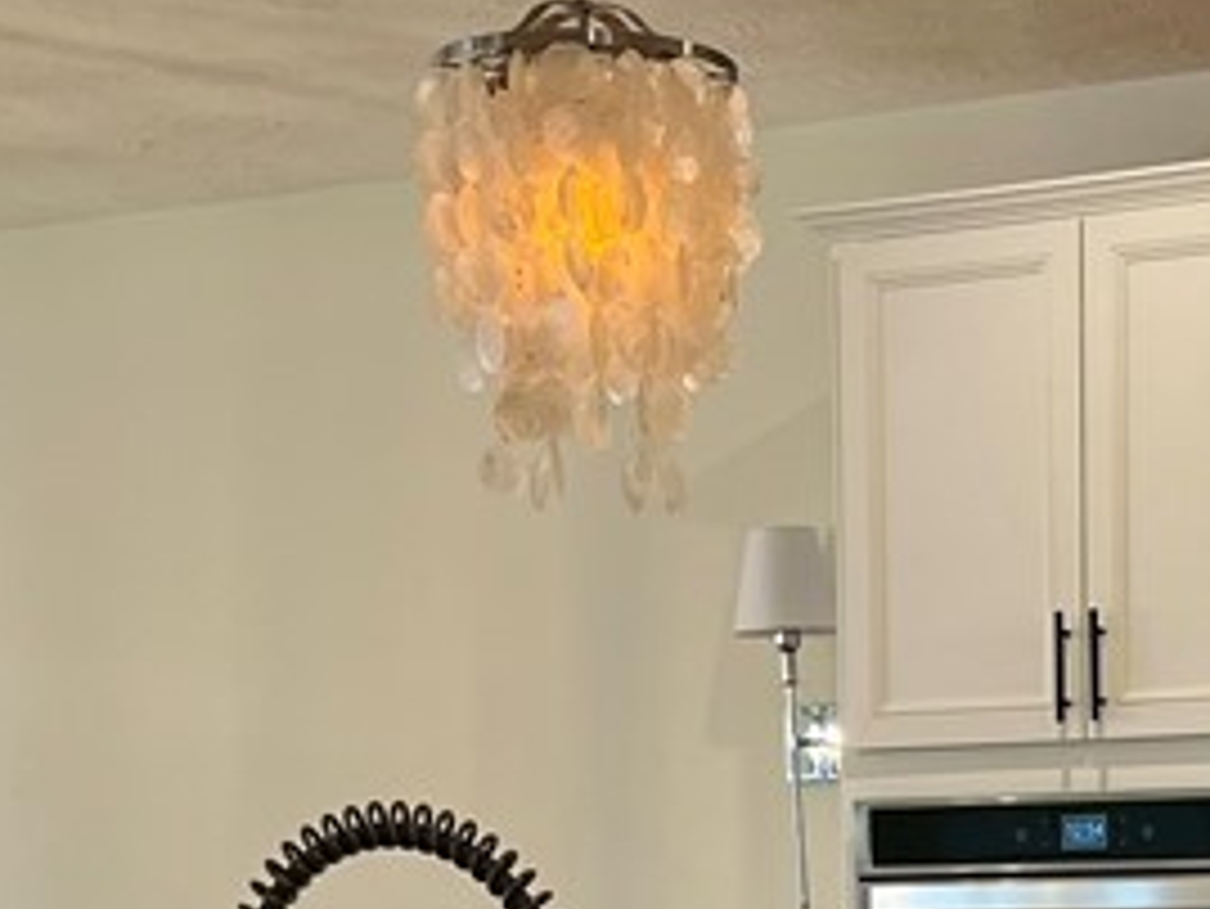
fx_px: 3462
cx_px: 1053
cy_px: 1382
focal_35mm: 99
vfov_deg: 14.0
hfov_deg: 19.5
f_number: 1.6
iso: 80
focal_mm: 5.1
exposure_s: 1/120
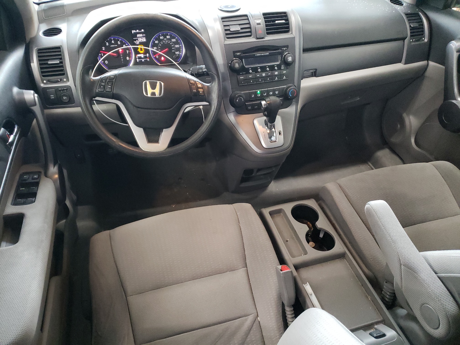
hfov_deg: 67.3
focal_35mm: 26
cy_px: 172
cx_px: 230
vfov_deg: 53.1
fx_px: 346
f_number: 1.5
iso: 483
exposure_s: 1/33
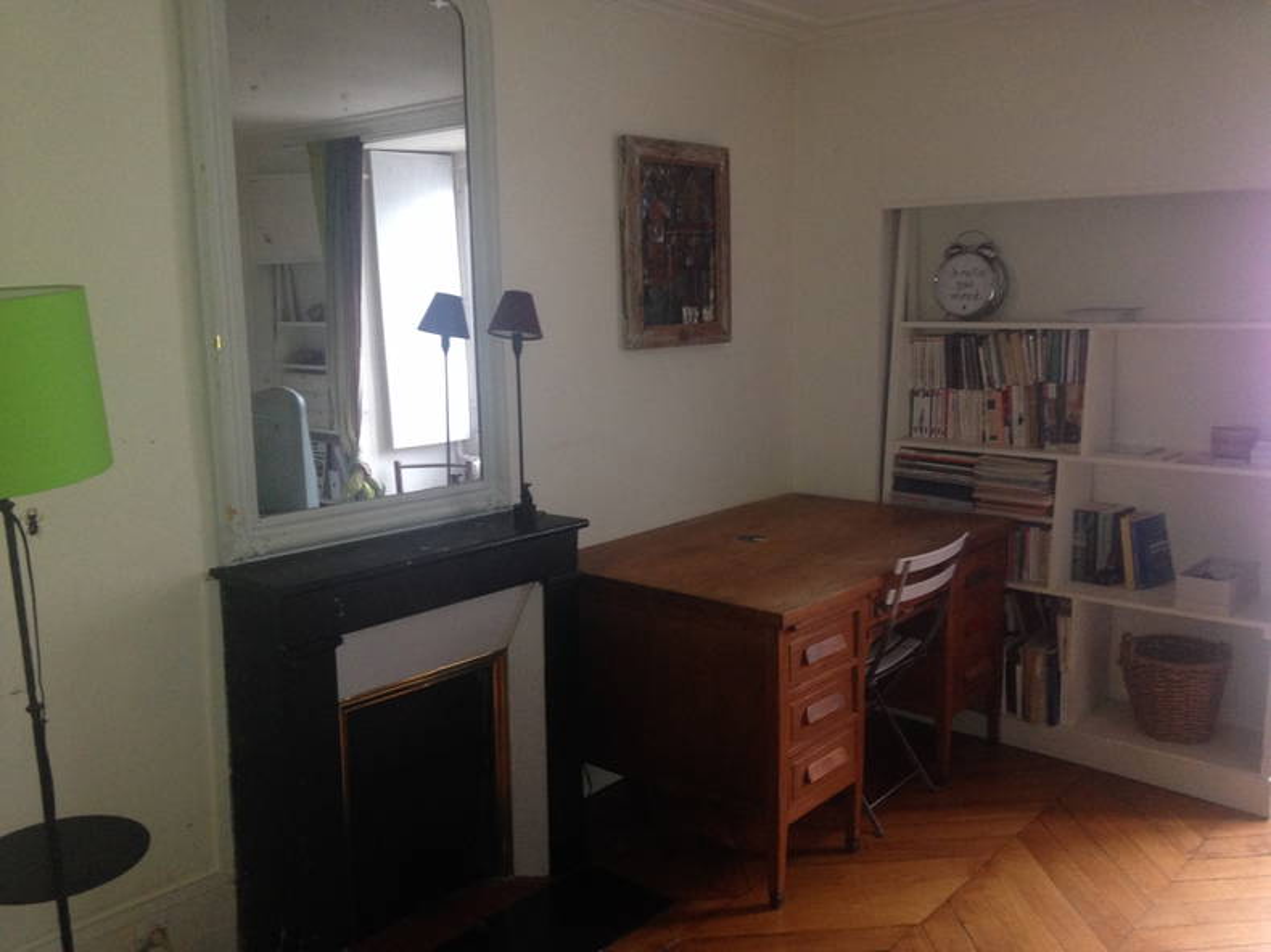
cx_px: 636
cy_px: 476
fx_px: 1211
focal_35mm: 33
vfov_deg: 42.9
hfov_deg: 55.4
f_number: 2.4
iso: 200
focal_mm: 4.12
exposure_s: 1/16
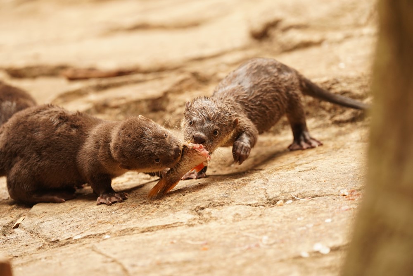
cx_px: 206
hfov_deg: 10.3
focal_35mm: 200
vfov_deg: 6.9
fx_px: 2295
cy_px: 138
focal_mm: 200
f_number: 3.5
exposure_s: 1/400
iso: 1600
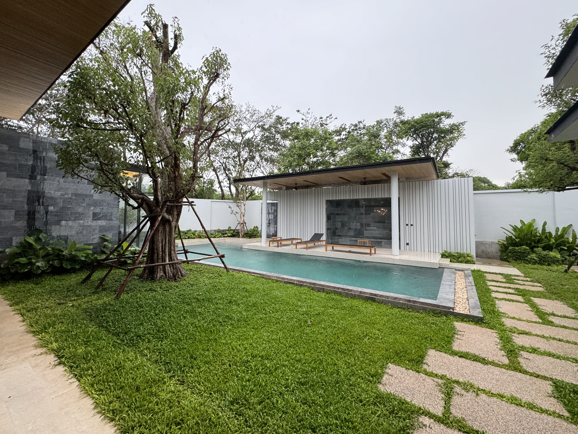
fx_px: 250
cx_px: 284
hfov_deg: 98.2
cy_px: 204
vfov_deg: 81.7
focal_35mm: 15
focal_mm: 2.22
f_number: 2.2
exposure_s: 1/100
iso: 200
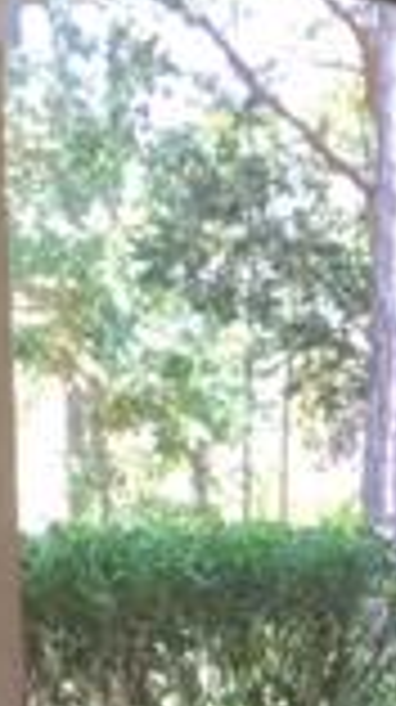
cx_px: 873
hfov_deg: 8.7
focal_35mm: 129
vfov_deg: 16.2
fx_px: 2415
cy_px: 760
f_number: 2.2
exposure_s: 1/30
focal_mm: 4.15
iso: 40
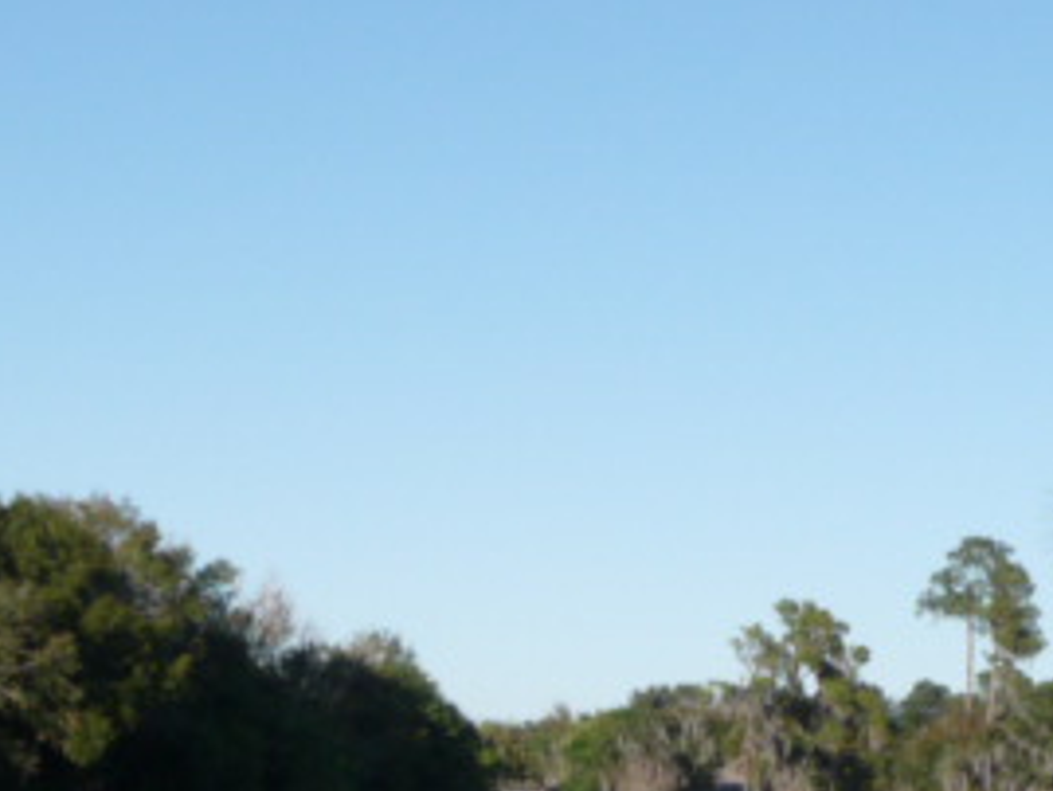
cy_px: 897
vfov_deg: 12.7
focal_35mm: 114
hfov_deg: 17.2
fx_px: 3469
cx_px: 646
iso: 100
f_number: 3.4
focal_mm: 5
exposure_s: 1/1000
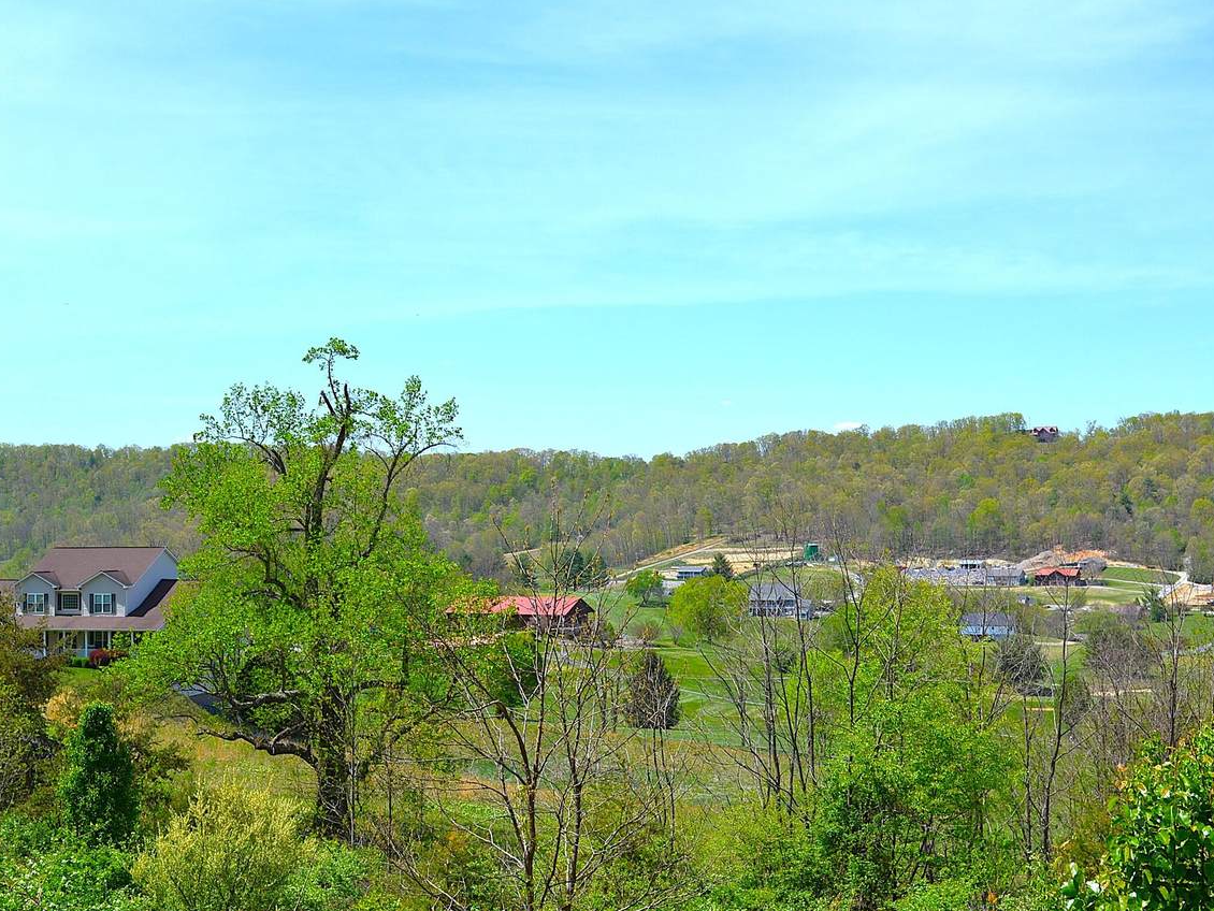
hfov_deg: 38.9
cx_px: 593
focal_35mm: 49
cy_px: 456
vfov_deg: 29.7
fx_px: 1719
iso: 100
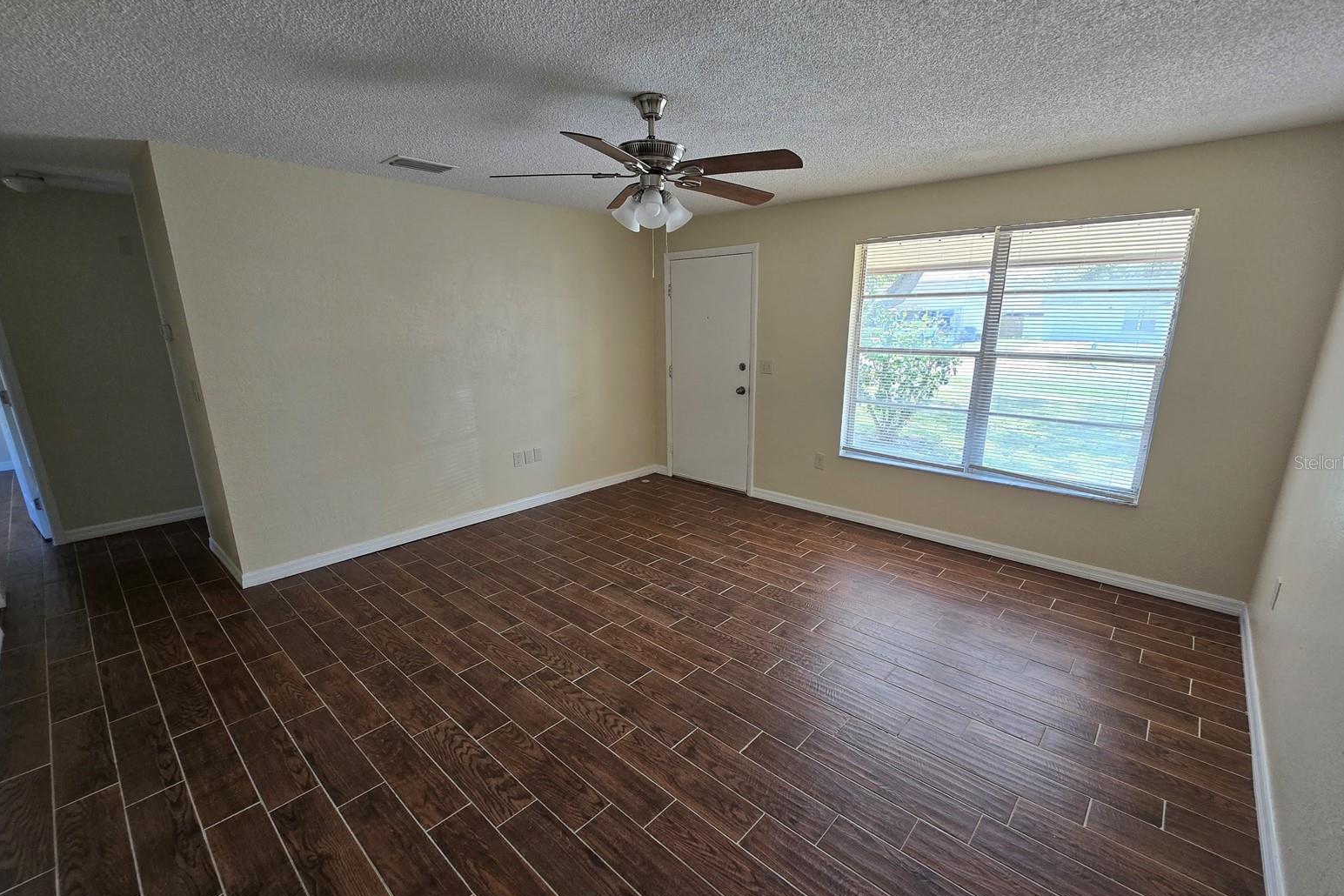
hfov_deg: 104.2
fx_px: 523
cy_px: 462
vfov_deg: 81.2
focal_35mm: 14
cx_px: 680
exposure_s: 1/60
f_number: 2.2
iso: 80
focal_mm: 2.2
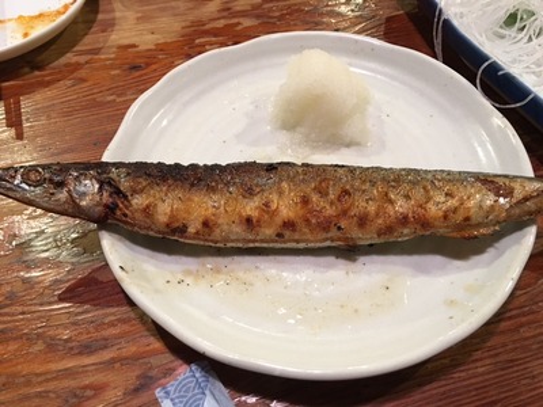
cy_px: 204
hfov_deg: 61.7
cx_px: 272
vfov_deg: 48.2
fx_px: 455
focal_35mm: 29
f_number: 2.2
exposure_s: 1/15
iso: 64
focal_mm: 4.15
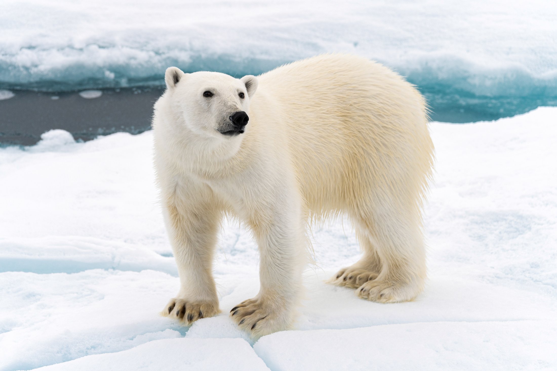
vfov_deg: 9.1
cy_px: 186
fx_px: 2320
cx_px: 278
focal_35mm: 150
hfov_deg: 13.7
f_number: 5.6
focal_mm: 150
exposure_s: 1/500
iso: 320
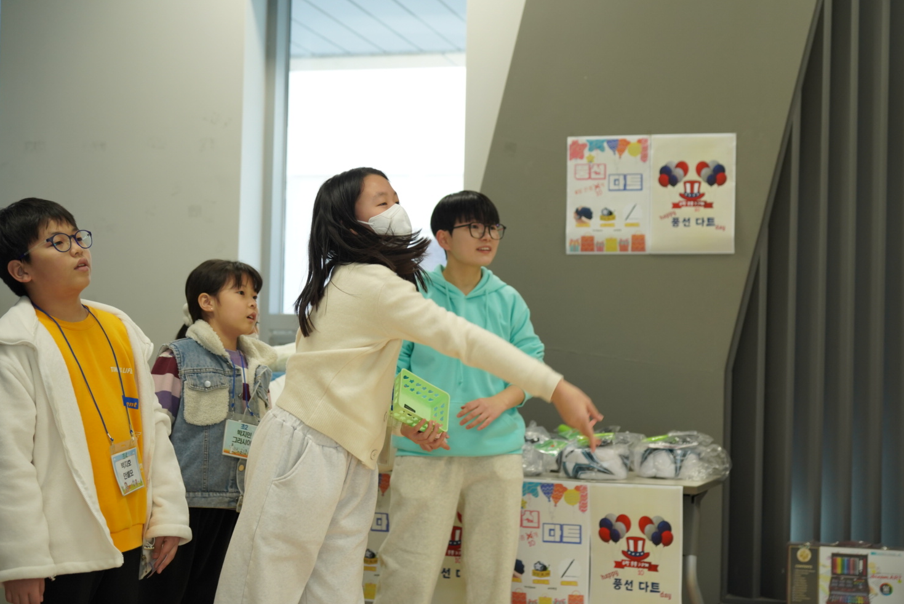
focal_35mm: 55
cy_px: 301
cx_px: 495
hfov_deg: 36.1
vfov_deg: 24.6
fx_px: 1388
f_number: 2.8
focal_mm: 50.2
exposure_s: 1/320
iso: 1250
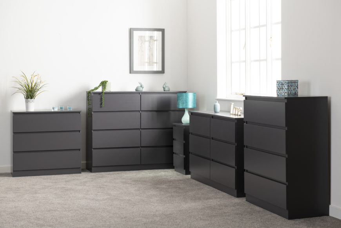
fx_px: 587
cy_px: 114
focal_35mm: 62
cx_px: 170
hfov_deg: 32.4
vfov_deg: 21.9
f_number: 8
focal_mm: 62
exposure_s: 1/160
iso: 100
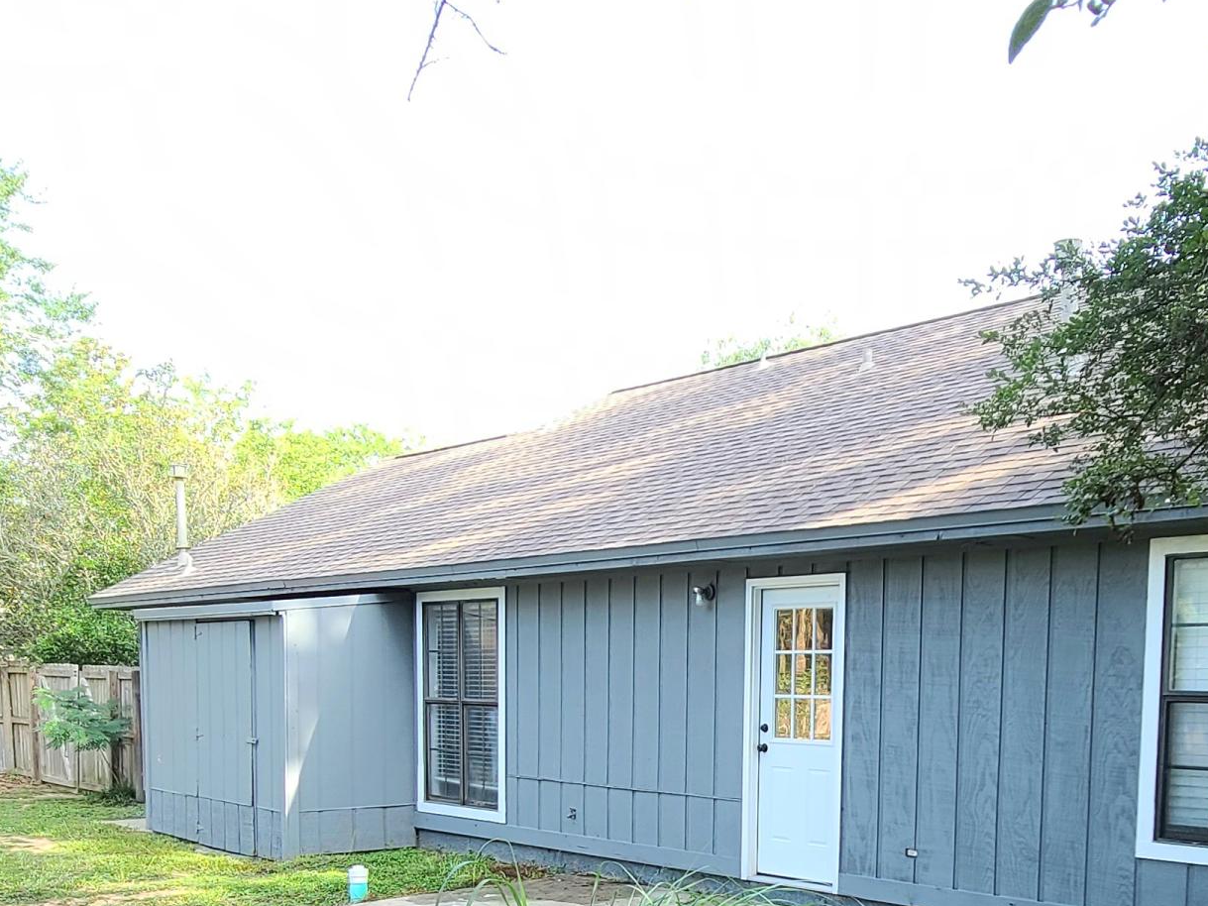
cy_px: 787
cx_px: 850
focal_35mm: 32
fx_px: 1117
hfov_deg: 55.1
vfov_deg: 41.3
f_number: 2.2
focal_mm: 2.2
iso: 64
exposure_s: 1/140
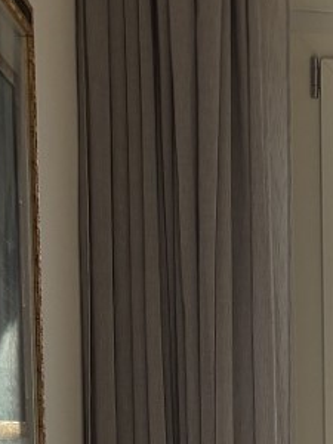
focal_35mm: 111
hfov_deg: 12.3
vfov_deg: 16.9
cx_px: 593
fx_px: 1424
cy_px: 551
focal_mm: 5.96
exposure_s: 1/3413
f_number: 1.6
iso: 50
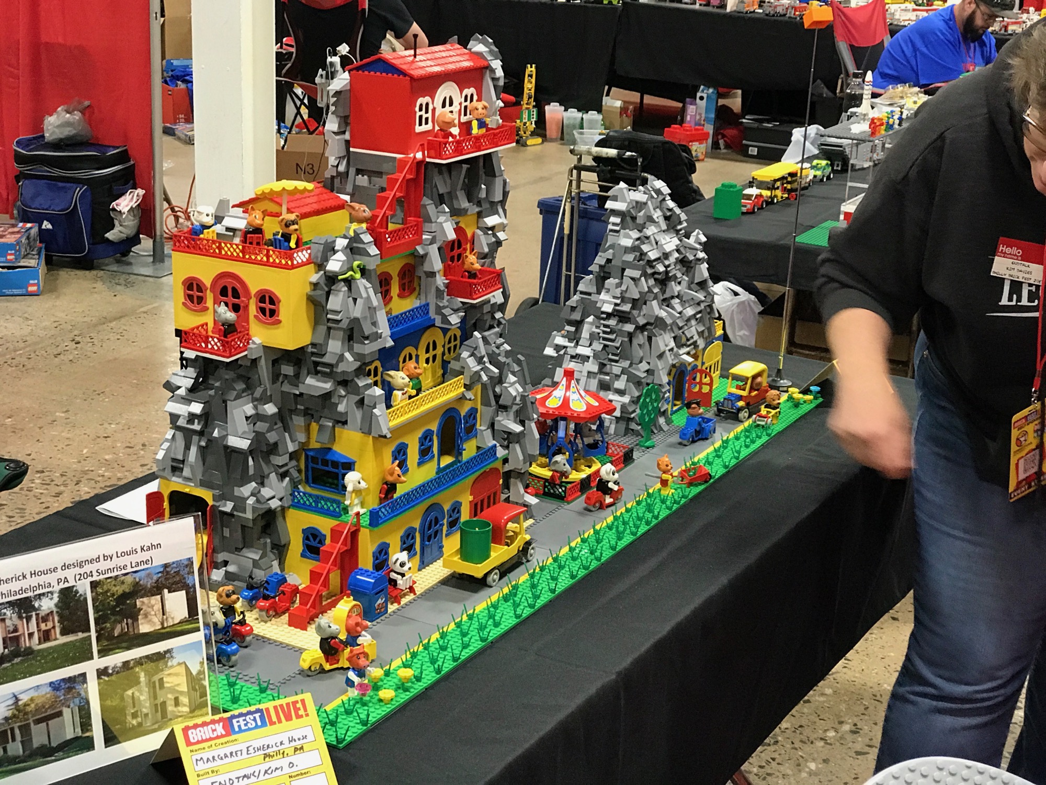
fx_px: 1722
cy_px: 392
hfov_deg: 33.8
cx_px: 523
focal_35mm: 57
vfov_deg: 25.7
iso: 320
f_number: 2.8
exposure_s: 1/60
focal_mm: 6.6
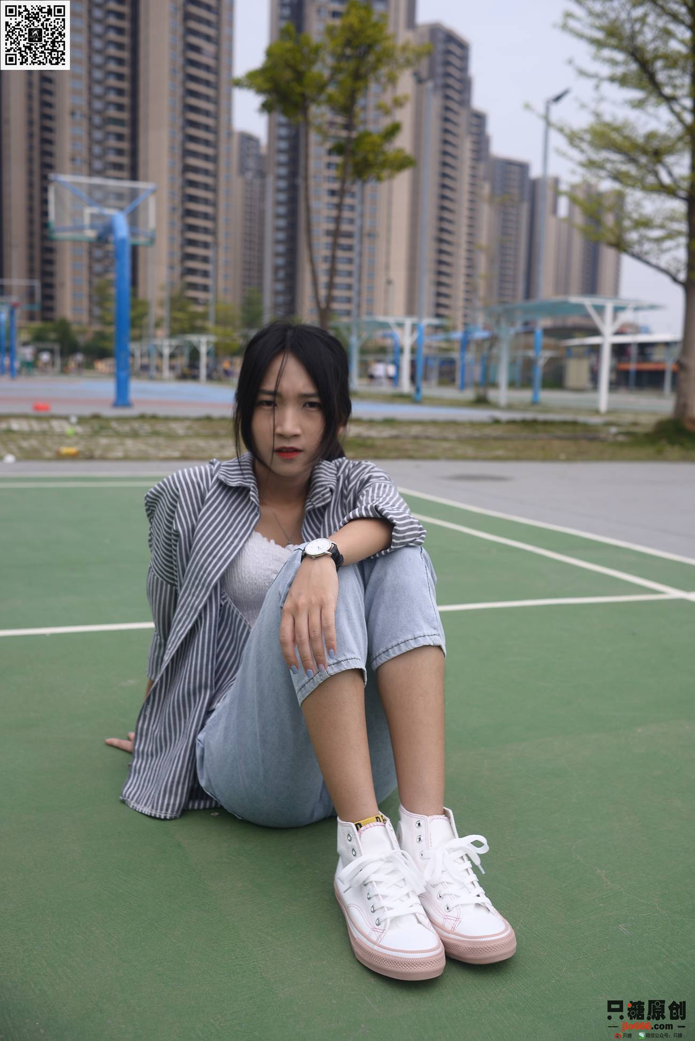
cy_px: 520
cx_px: 348
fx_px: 1012
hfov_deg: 37.9
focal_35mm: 35
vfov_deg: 54.4
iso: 100
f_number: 5.6
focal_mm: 35
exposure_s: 1/800
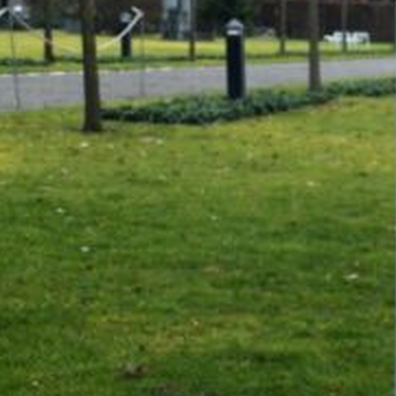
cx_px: 575
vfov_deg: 12.2
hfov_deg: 11.8
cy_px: 326
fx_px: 1838
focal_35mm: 142
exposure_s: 1/250
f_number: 7.1
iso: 500
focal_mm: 32
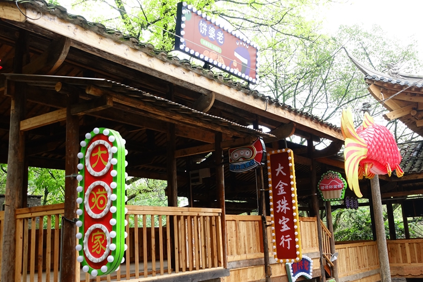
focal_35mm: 40
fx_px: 470
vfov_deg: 33.4
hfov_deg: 48.5
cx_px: 212
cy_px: 141
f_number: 4
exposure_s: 1/80
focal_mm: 14.7
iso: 500
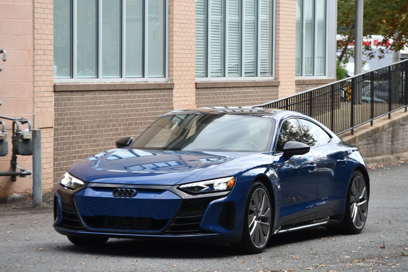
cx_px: 204
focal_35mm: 153
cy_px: 136
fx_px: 1733
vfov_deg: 9.0
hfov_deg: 13.4
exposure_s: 1/250
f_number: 4.8
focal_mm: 102
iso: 400
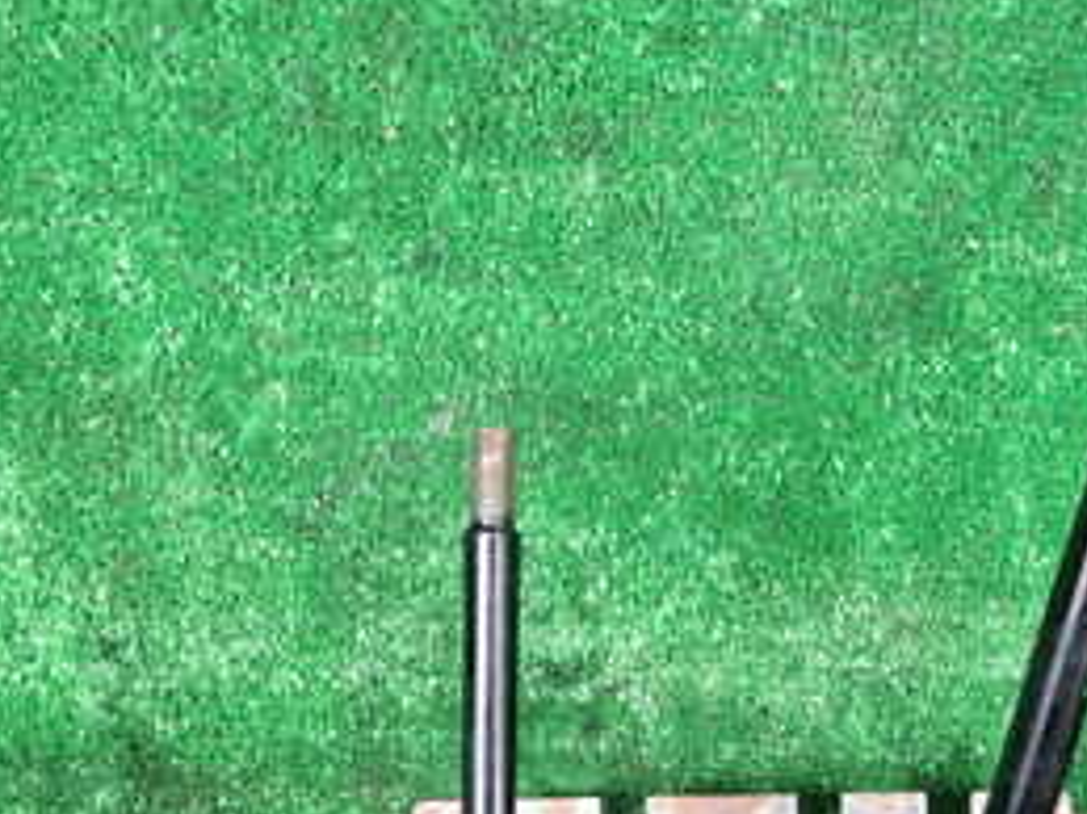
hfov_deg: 32.5
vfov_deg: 24.0
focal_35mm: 58
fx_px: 1820
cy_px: 835
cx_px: 835
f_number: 2
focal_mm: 4.5
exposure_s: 1/60
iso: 200
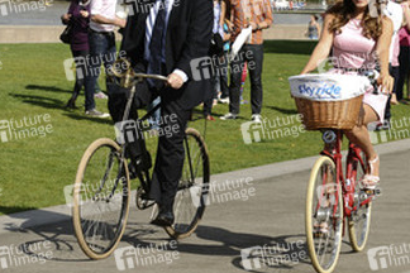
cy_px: 97
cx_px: 240
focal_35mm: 167
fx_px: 1902
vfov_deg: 8.2
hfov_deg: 12.3
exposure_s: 1/250
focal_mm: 80
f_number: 7.1
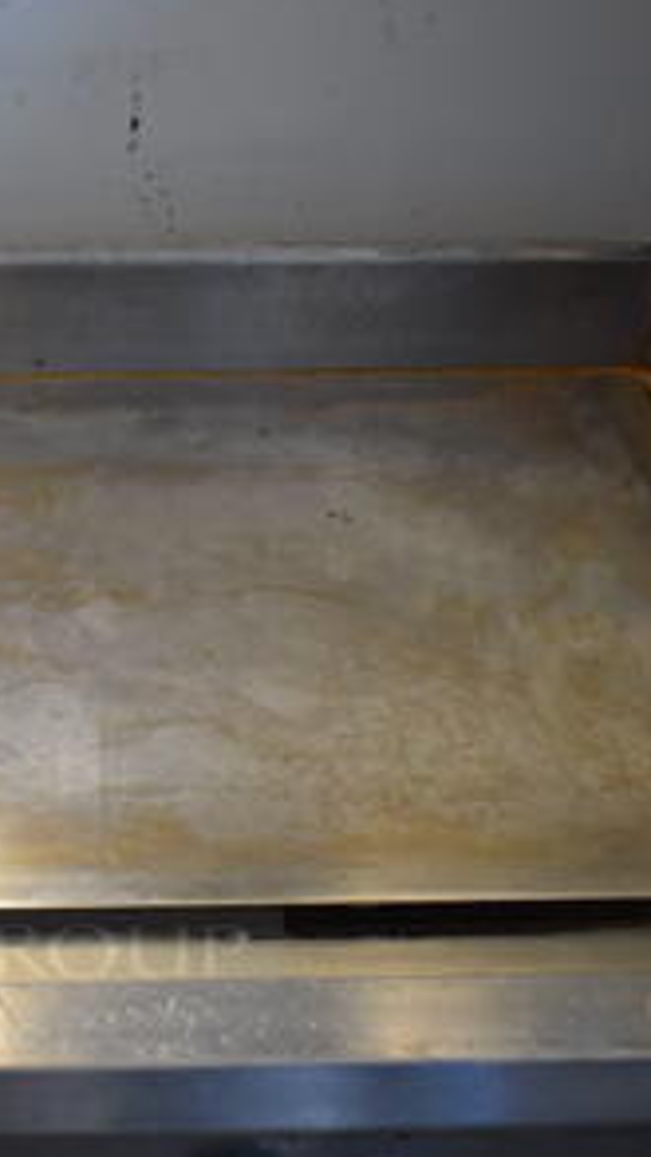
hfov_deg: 19.1
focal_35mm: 59
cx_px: -154
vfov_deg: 35.0
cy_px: 786
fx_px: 1809
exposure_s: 1/160
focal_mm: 18
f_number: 3.5
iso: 800
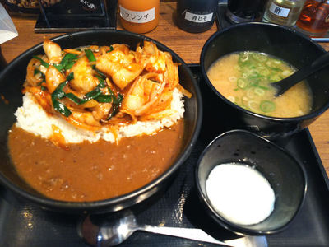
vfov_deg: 51.4
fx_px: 257
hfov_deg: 65.3
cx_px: 164
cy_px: 124
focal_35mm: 27
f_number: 1.9
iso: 160
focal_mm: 4.2
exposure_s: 1/100
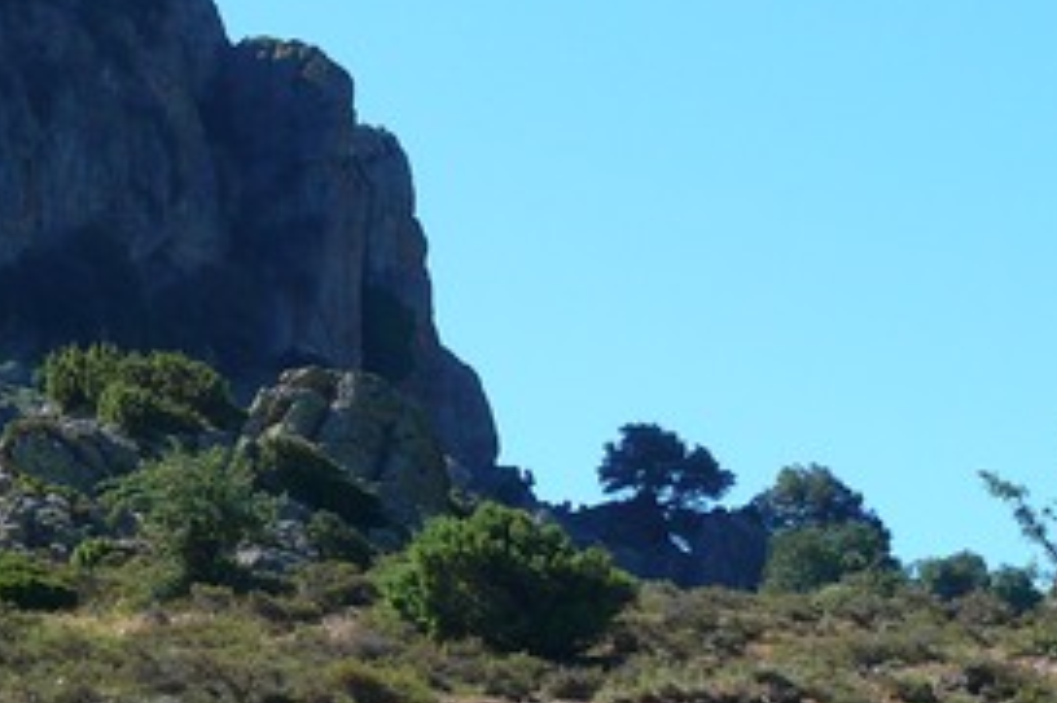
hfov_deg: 11.9
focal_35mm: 169
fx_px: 4959
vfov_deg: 8.1
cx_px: -256
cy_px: 256
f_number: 4.5
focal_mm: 12.6
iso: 100
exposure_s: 1/200
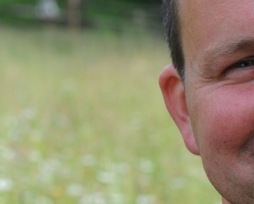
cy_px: 113
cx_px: 277
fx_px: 1549
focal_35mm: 206
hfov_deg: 9.3
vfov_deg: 7.5
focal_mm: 70
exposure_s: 1/125
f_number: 7.1
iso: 200
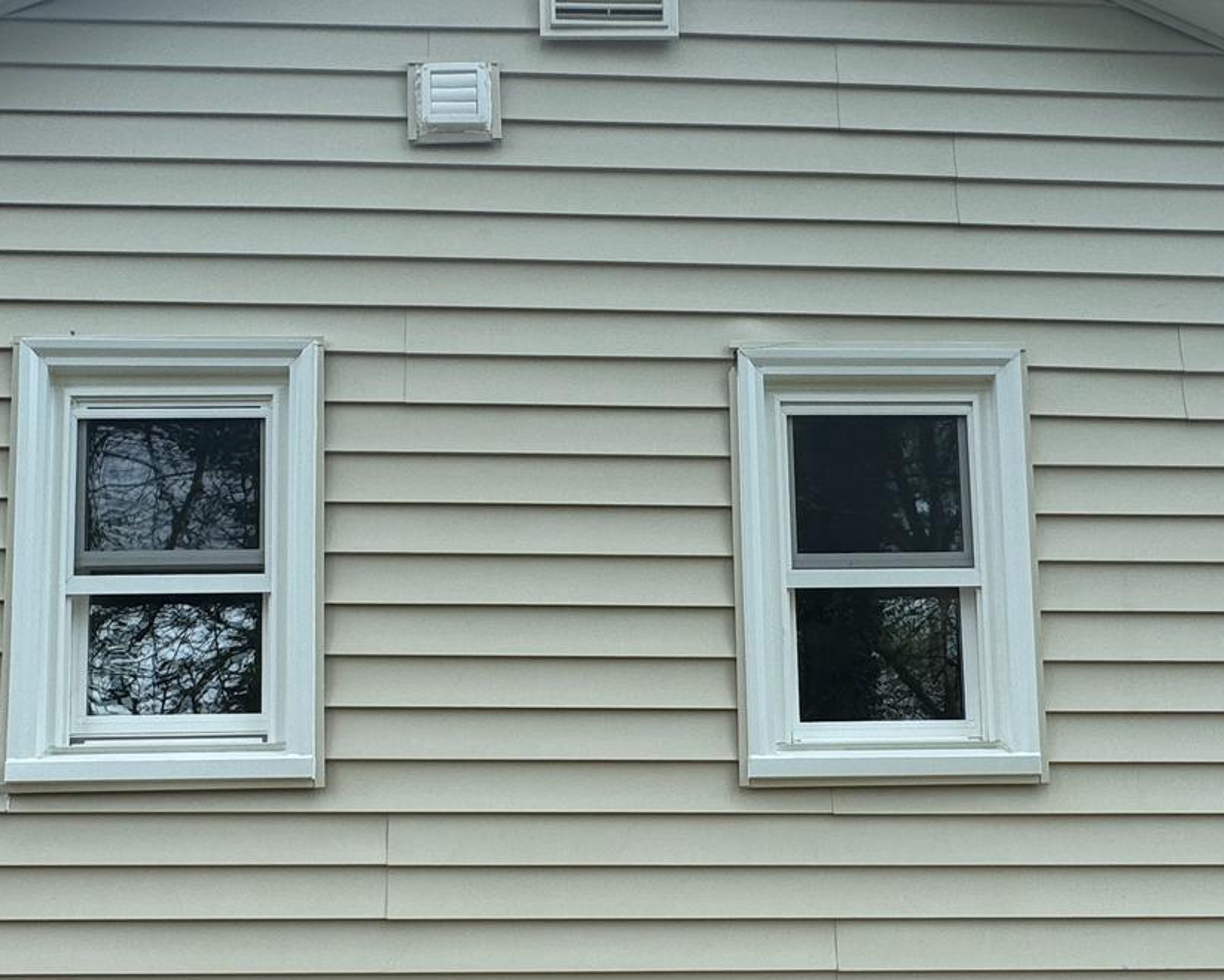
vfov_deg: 42.0
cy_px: 738
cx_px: 592
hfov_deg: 52.8
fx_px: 1232
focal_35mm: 34
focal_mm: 2.22
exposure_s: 1/343
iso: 40
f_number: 2.2
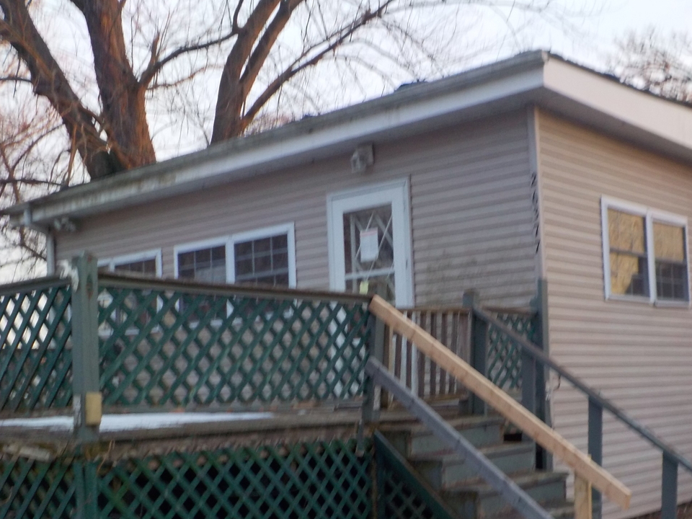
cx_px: 413
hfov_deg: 41.9
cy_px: 338
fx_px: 900
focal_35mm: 45
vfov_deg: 32.0
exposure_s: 1/30
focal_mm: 4.1
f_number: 3.3
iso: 160
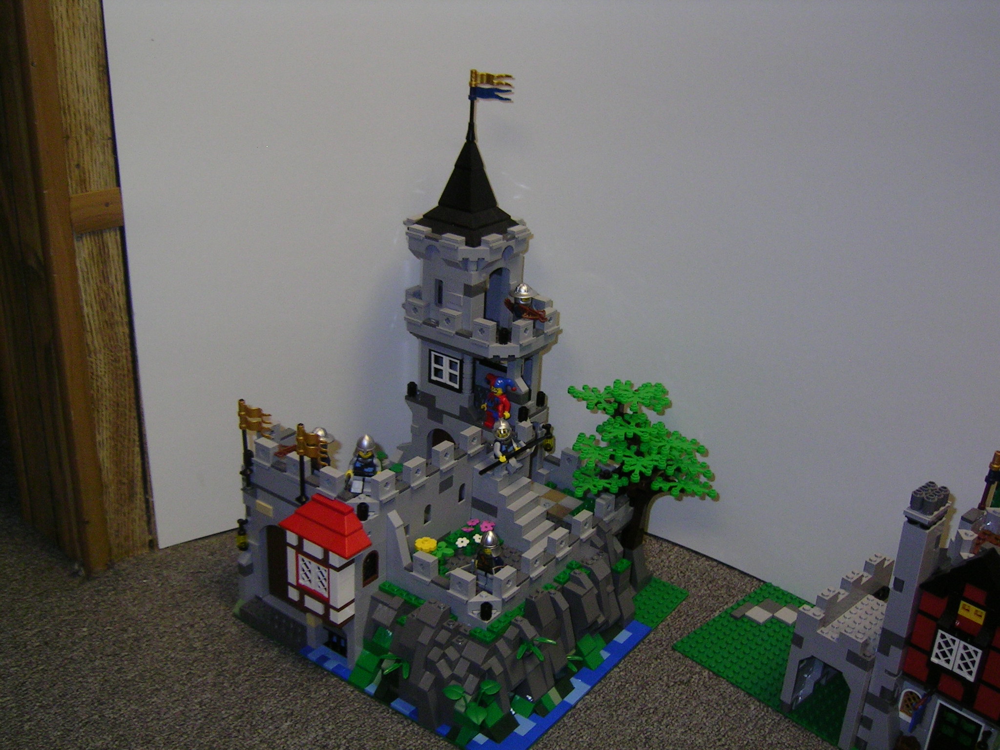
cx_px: 500
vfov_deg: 39.7
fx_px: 1040
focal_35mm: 36
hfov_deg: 51.4
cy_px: 375
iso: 100
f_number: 2.8
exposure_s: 1/30
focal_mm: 5.6
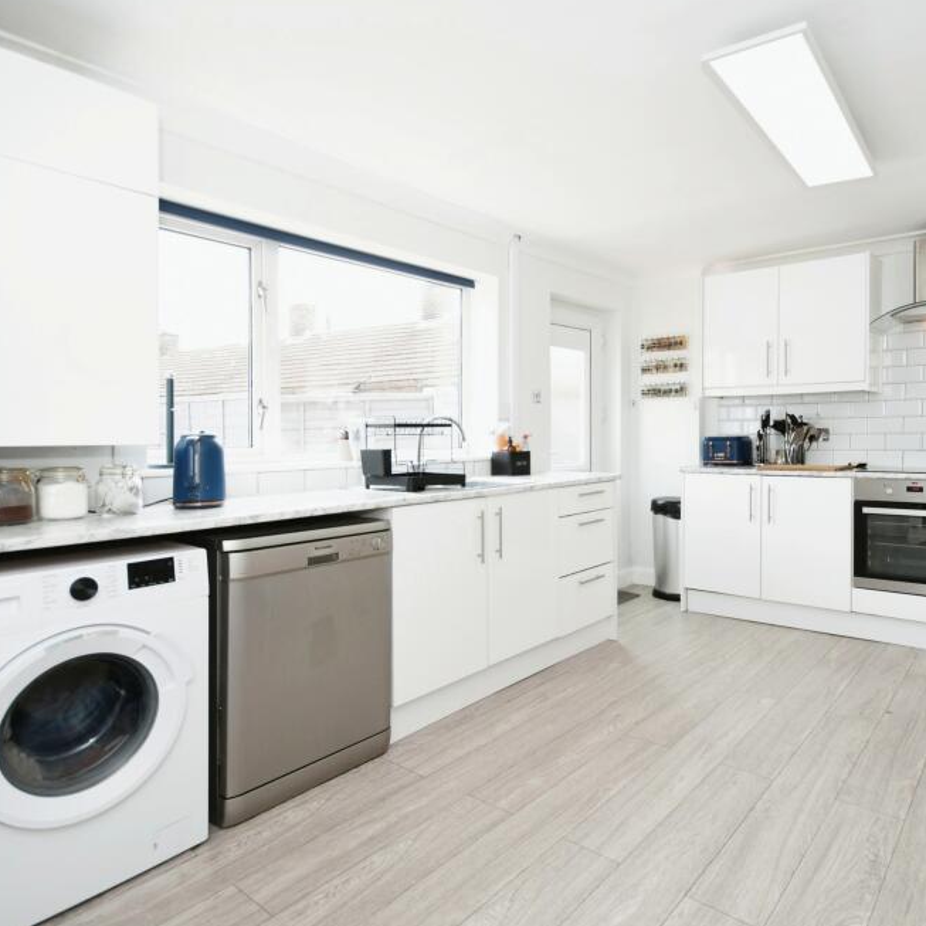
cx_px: 576
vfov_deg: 74.8
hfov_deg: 73.6
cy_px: 467
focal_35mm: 20
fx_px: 605
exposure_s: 1/125
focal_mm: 10
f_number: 8
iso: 400
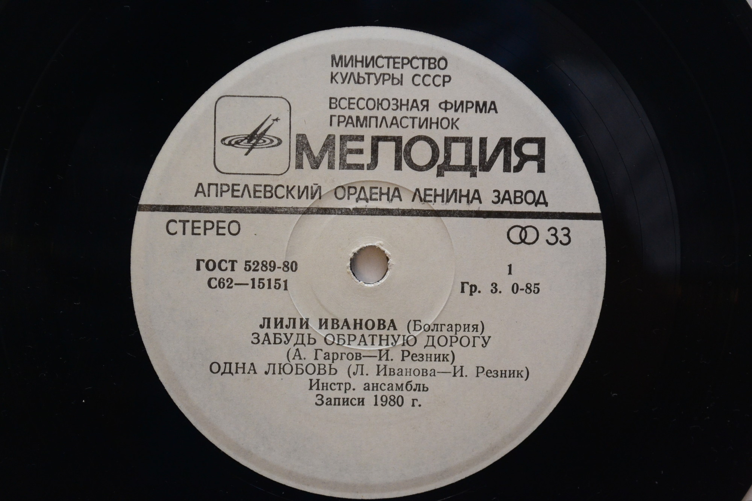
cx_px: 376
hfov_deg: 24.6
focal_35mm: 82
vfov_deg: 16.6
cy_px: 250
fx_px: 1723
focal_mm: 55
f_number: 7.1
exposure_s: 1/125
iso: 1600
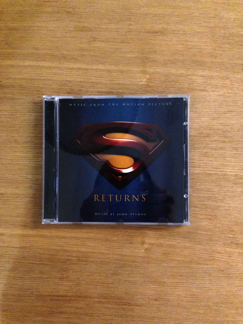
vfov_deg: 55.4
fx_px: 309
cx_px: 122
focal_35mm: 33
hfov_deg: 42.9
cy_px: 162
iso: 800
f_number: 2.4
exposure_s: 1/15
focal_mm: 4.13
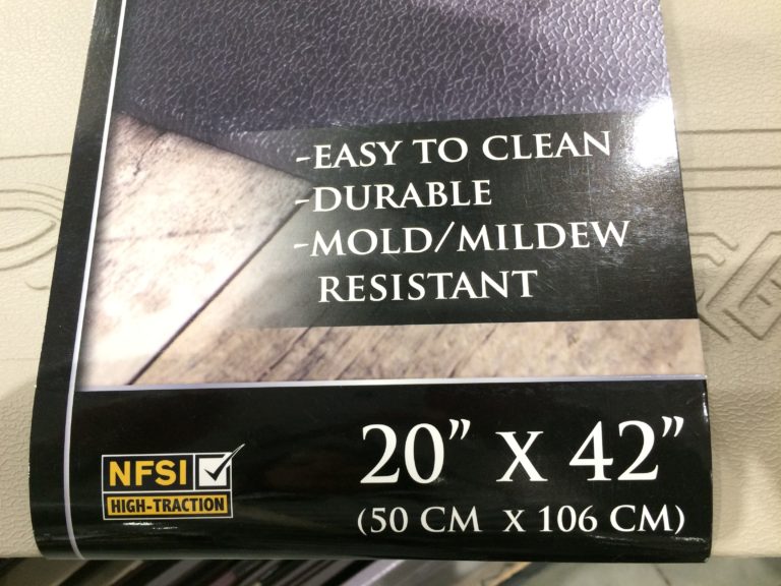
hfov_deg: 61.7
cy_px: 293
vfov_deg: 48.2
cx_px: 390
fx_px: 654
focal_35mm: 29
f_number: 2.2
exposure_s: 1/33
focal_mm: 4.15
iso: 125
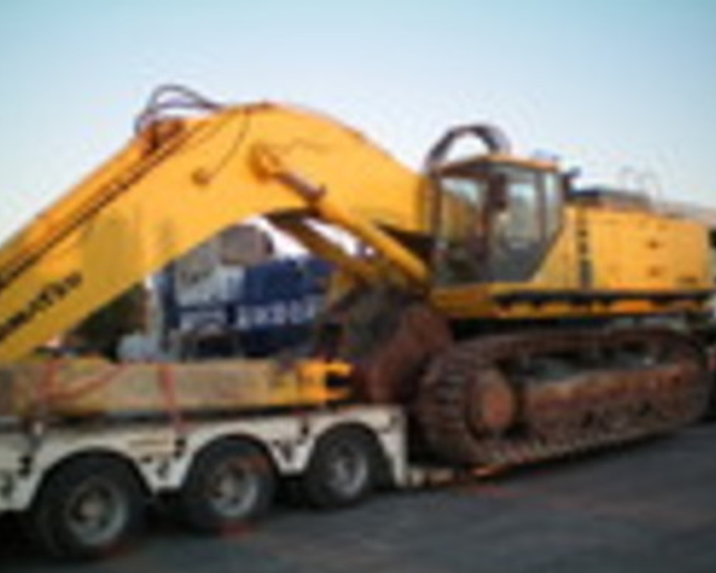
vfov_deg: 37.3
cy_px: 289
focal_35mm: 40
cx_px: 375
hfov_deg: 45.8
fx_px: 847
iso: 64
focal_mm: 6.3
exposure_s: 1/80
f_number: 3.1
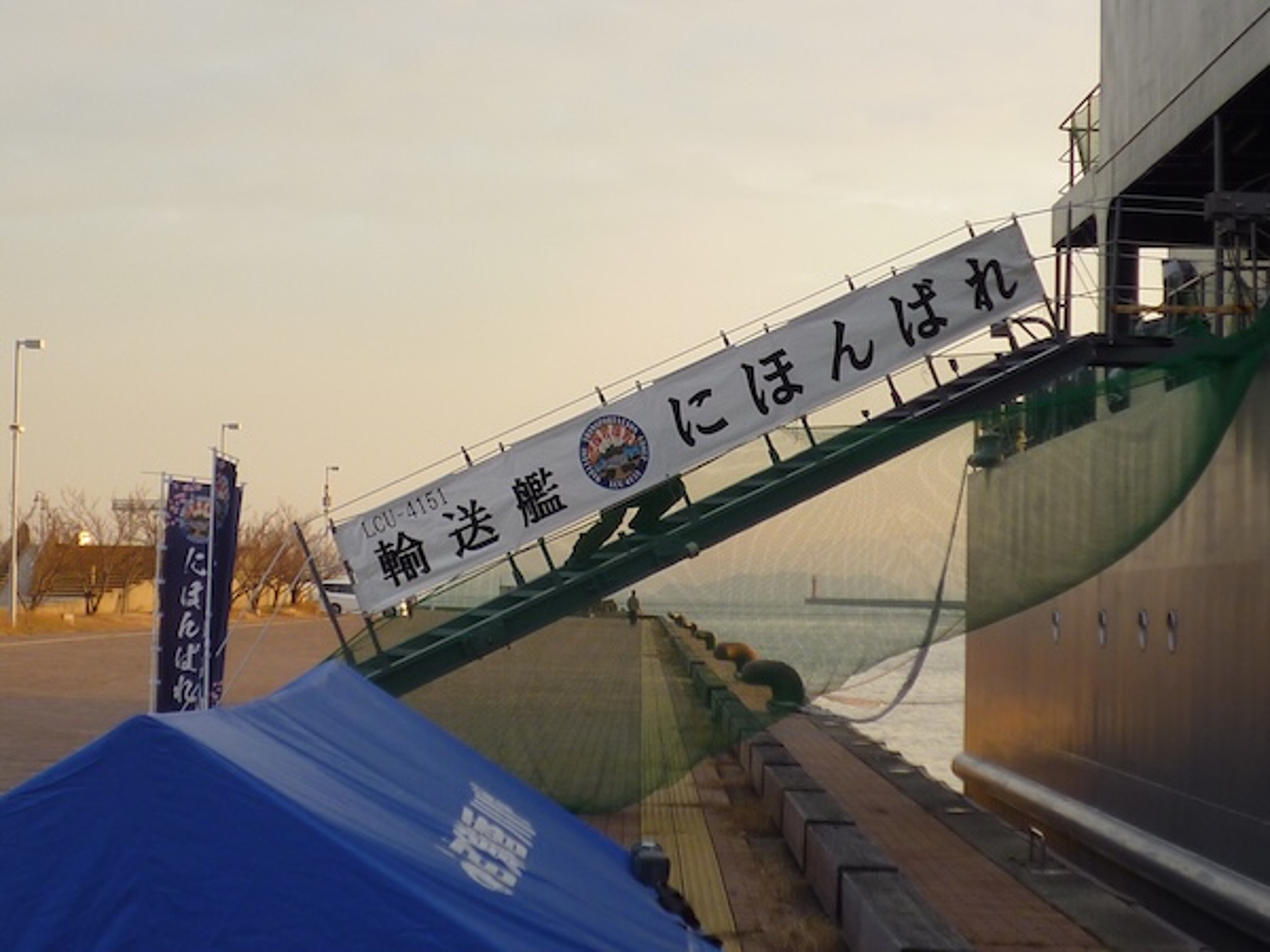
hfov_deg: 24.1
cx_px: 635
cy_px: 476
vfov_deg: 18.2
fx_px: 2972
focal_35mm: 81
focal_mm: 7.3
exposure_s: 1/60
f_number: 4.1
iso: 80
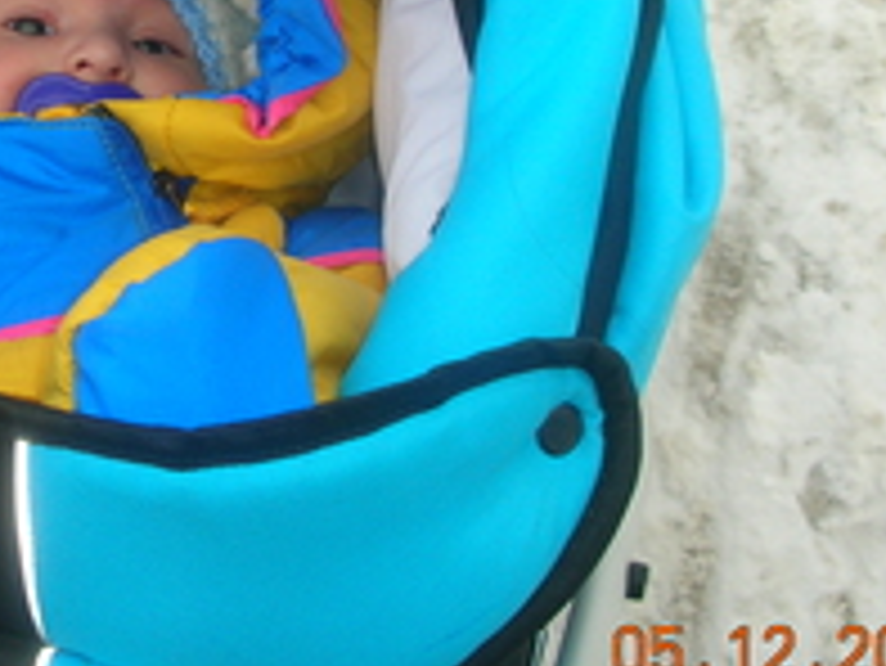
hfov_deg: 23.8
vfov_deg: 18.1
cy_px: 50
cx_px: 112
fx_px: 2049
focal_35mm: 80
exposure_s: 1/96.2
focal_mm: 5.8
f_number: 3
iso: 50
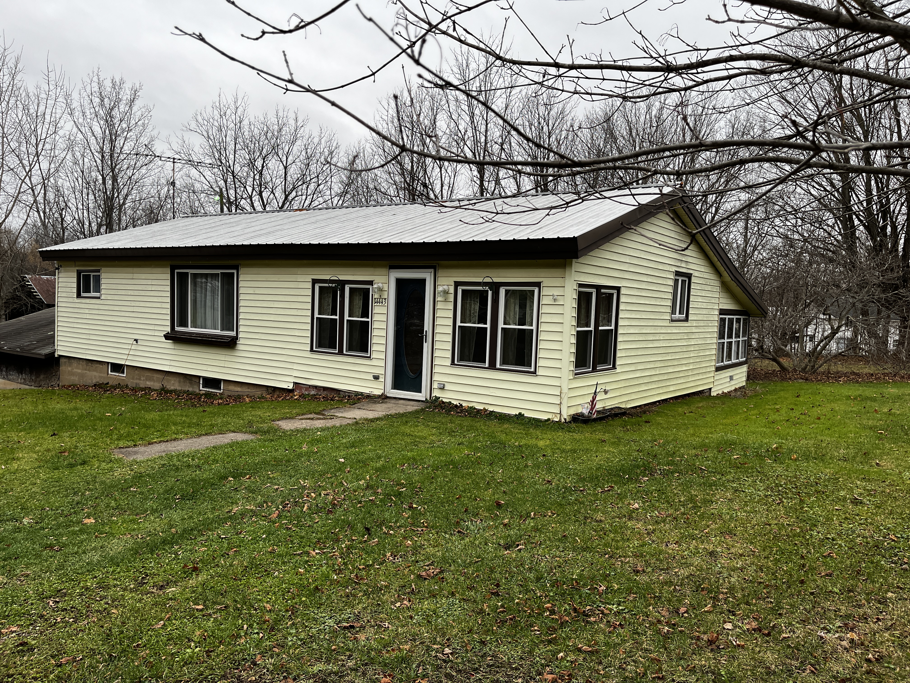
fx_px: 683
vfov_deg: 53.1
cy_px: 342
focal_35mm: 26
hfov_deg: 67.3
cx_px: 455
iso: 50
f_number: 1.6
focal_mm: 5.1
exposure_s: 1/419
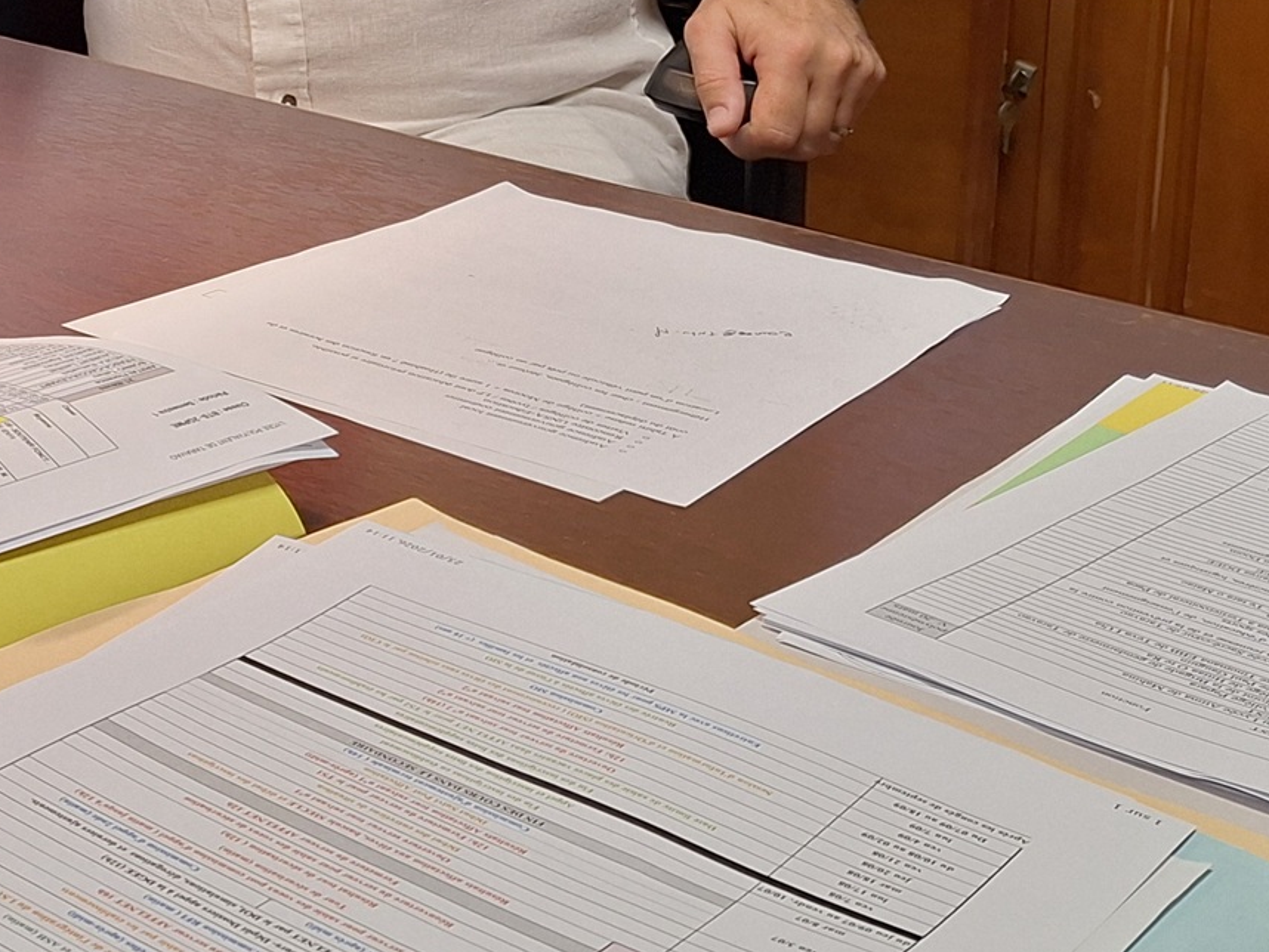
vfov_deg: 20.6
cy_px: -172
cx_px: -67
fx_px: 2457
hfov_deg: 27.0
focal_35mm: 67
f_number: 1.8
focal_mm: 5.54
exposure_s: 1/50
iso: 50
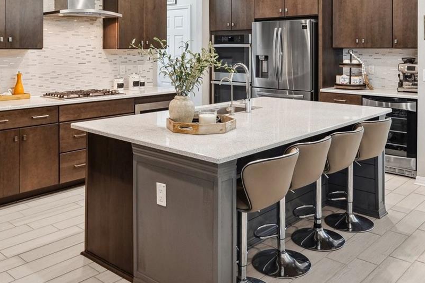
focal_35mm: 36
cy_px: 45
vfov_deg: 35.3
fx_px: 425
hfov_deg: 53.1
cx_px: 211
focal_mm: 18
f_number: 8
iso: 400
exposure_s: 1/8
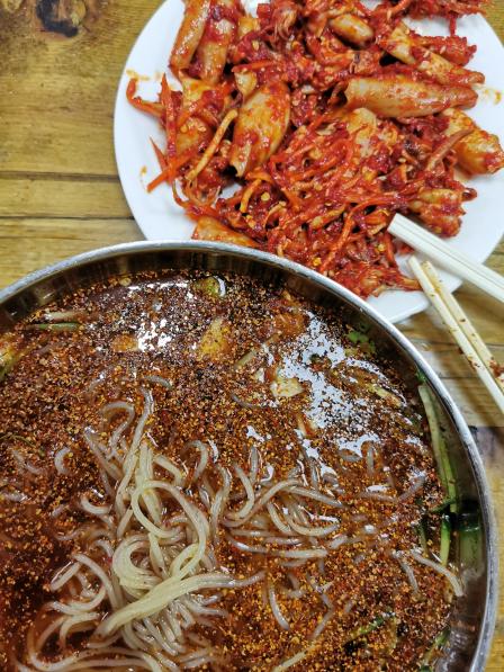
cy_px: 336
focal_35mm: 27
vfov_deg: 65.3
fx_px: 524
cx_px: 252
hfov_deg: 51.4
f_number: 1.6
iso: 250
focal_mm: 5.56
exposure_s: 1/50
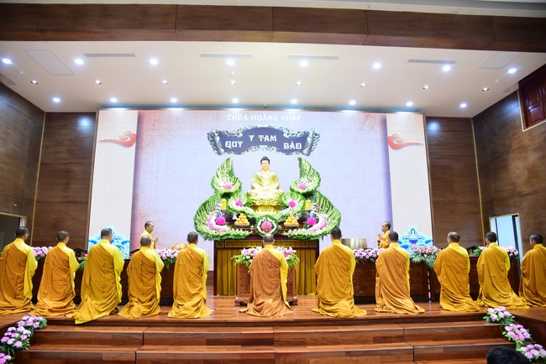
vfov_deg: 53.2
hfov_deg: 73.7
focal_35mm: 24
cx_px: 273
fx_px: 364
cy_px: 182
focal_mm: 24
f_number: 4
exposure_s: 1/40
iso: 1250
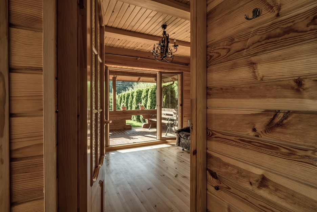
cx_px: 158
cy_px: 106
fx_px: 150
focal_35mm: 17
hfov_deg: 93.3
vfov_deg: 70.4
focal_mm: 11.5
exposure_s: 1/13
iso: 160
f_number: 11
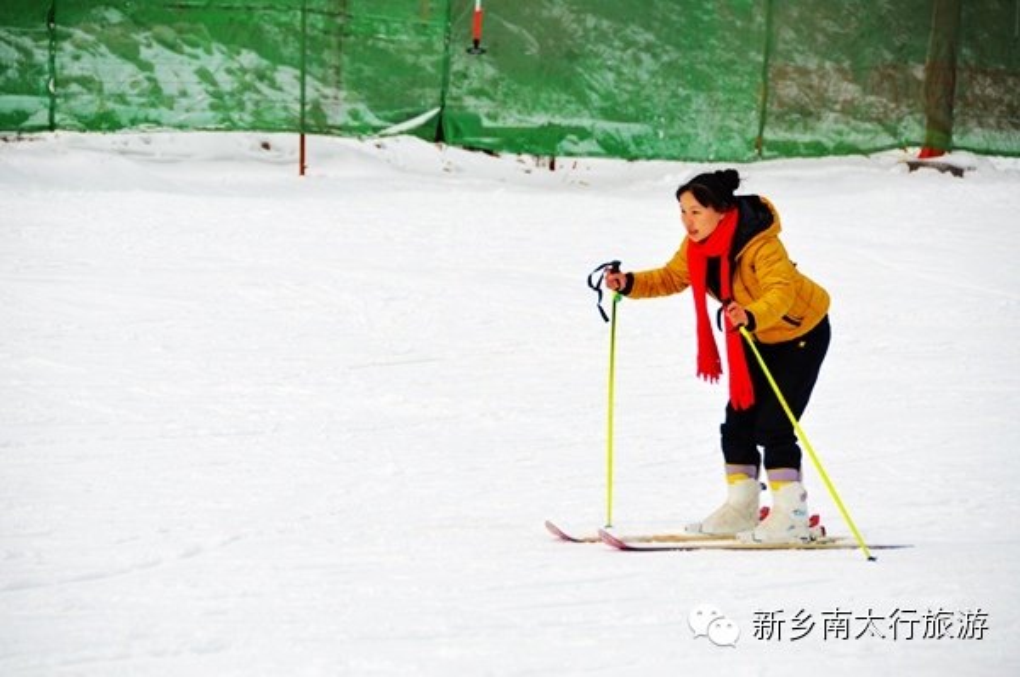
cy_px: 338
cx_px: 510
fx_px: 6365
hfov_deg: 9.2
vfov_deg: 6.1
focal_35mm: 225
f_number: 6.7
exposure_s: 1/750
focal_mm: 150
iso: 200
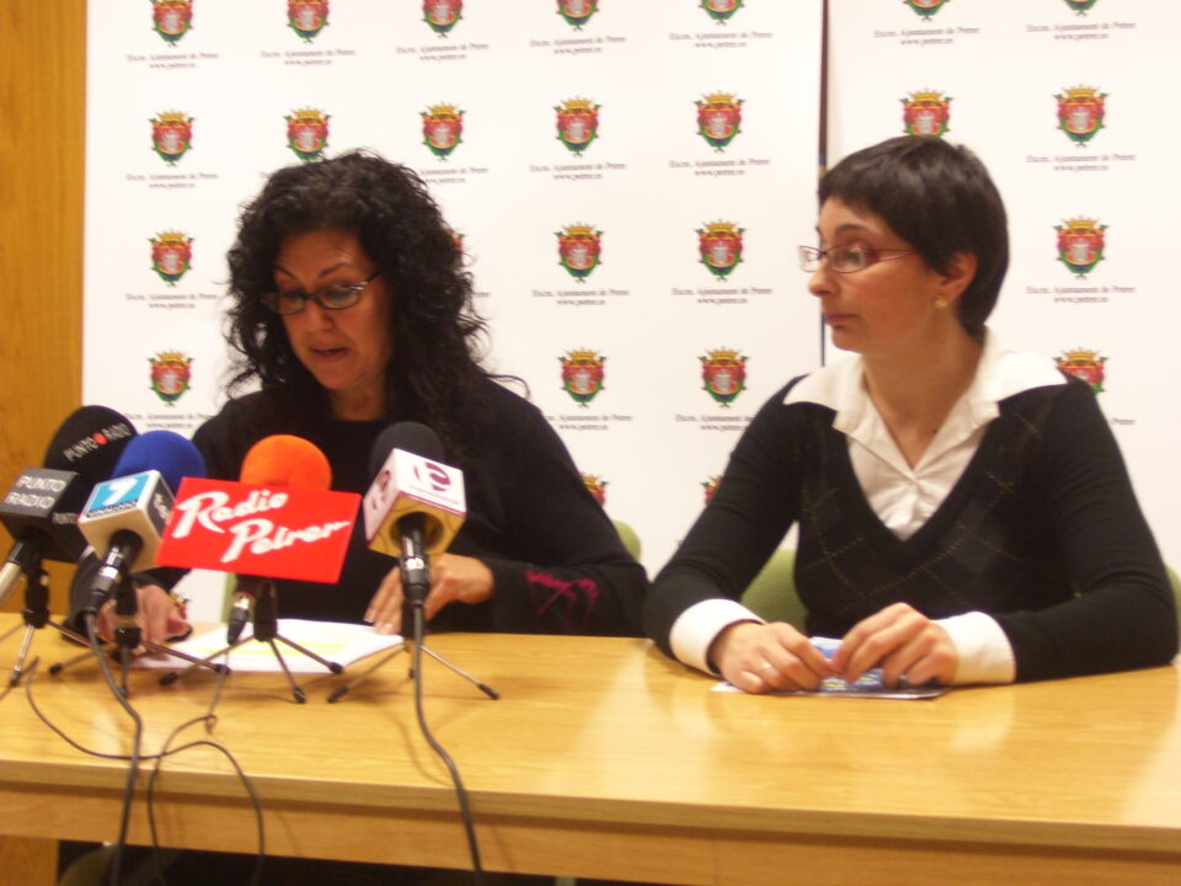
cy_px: 443
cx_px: 590
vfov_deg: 21.0
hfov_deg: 27.8
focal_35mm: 70
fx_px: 2388
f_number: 4
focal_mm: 11.6
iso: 160
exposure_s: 1/8
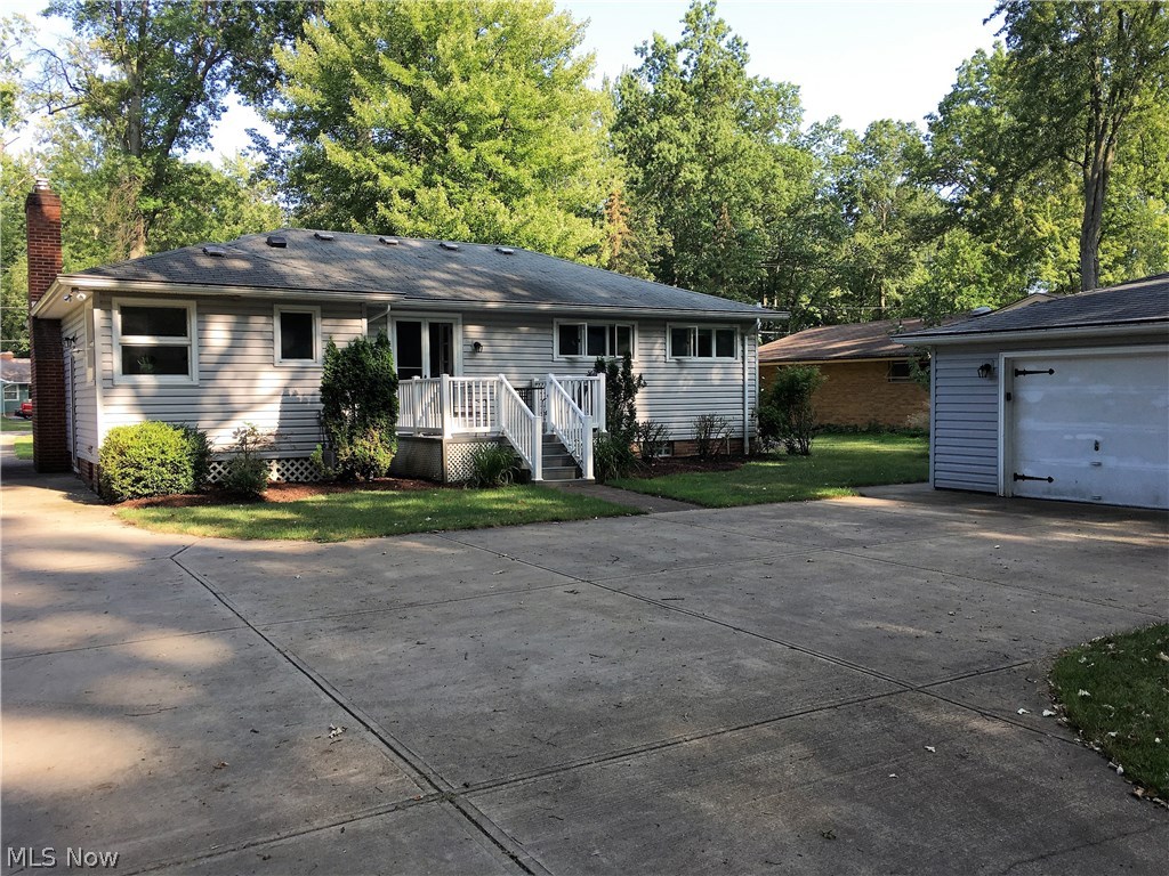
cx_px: 584
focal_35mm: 29
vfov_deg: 48.2
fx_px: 979
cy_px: 438
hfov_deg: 61.7
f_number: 2.2
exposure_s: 1/298
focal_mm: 4.15
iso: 25
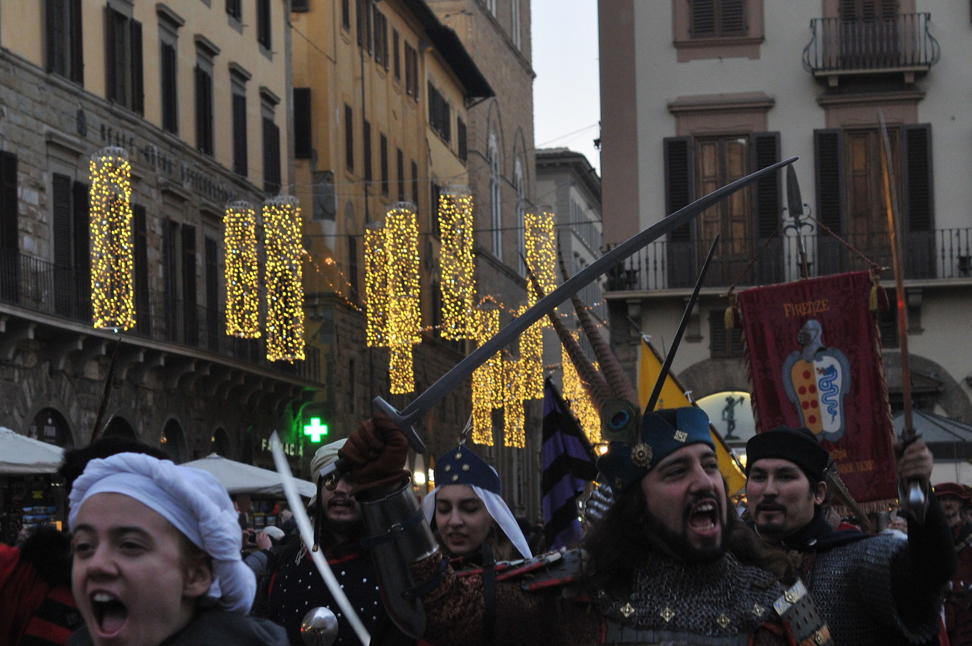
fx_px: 2534
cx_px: 383
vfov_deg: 14.5
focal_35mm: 94
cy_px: 452
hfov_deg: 21.7
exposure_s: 1/60
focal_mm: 40
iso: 640
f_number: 5.6
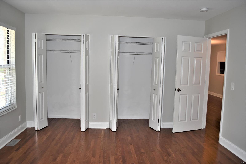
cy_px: 82
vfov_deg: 47.9
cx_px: 123
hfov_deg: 67.4
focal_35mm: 27
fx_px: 184
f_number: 3.5
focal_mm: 18
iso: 200
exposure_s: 1/200
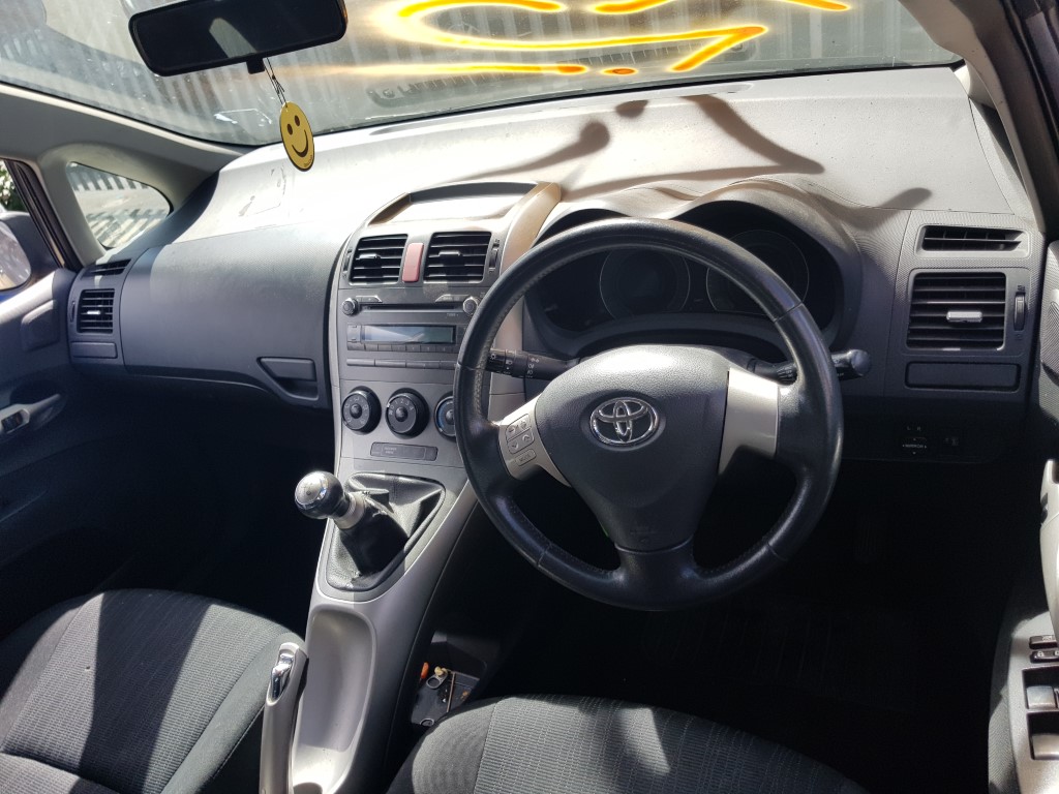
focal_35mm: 26
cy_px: 397
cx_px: 530
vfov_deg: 53.1
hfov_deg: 67.3
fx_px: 795
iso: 40
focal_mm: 4.2
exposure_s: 1/630
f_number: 1.7
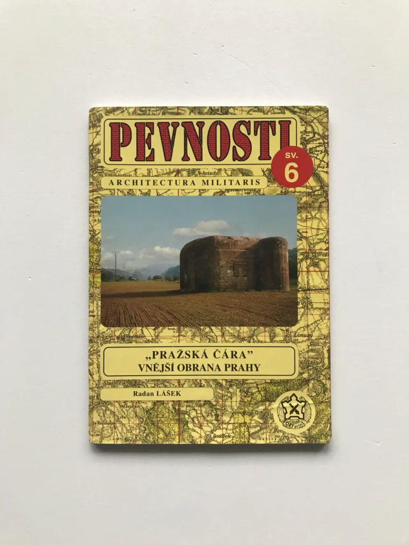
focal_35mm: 28
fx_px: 441
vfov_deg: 63.4
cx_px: 204
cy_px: 272
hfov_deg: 49.7
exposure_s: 1/33
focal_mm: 3.99
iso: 40
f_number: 1.8
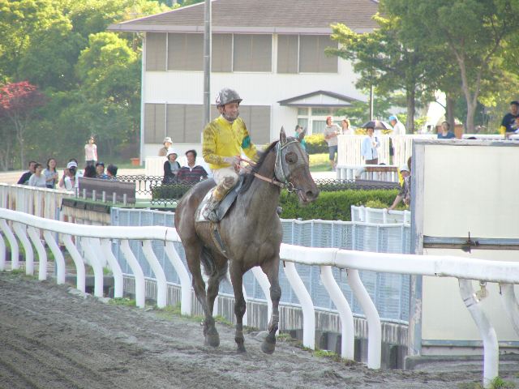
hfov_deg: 4.6
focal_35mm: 432
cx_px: 260
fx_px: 6477
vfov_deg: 3.4
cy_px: 194
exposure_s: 1/125
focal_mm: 72
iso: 50
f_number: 4
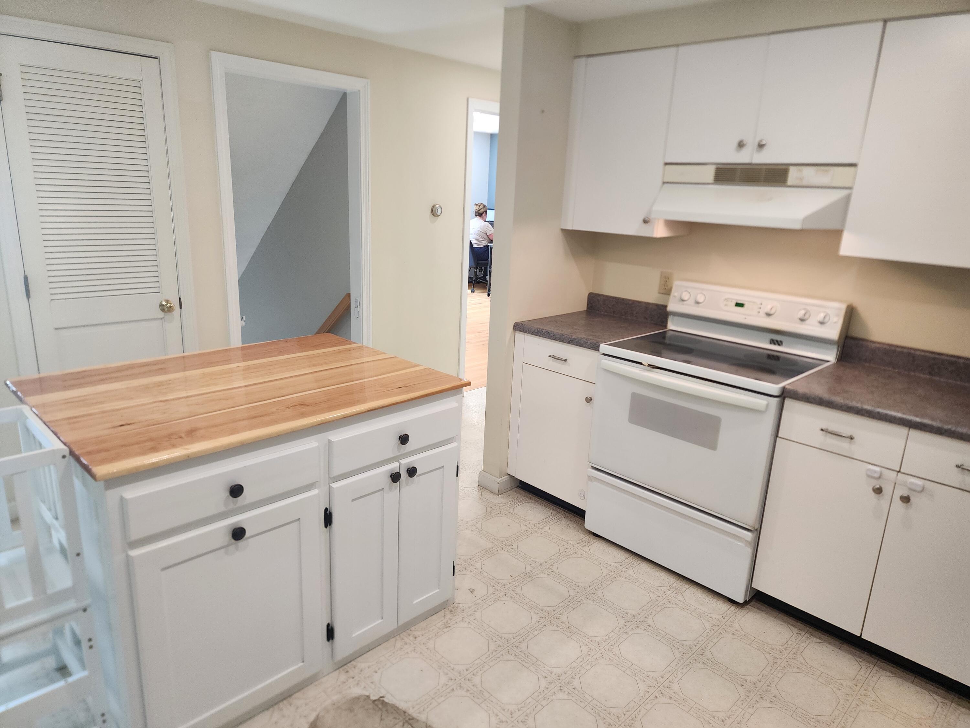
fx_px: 644
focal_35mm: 23
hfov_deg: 73.9
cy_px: 364
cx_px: 485
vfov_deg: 58.9
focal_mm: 6.4
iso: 200
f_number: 1.8
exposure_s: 1/120
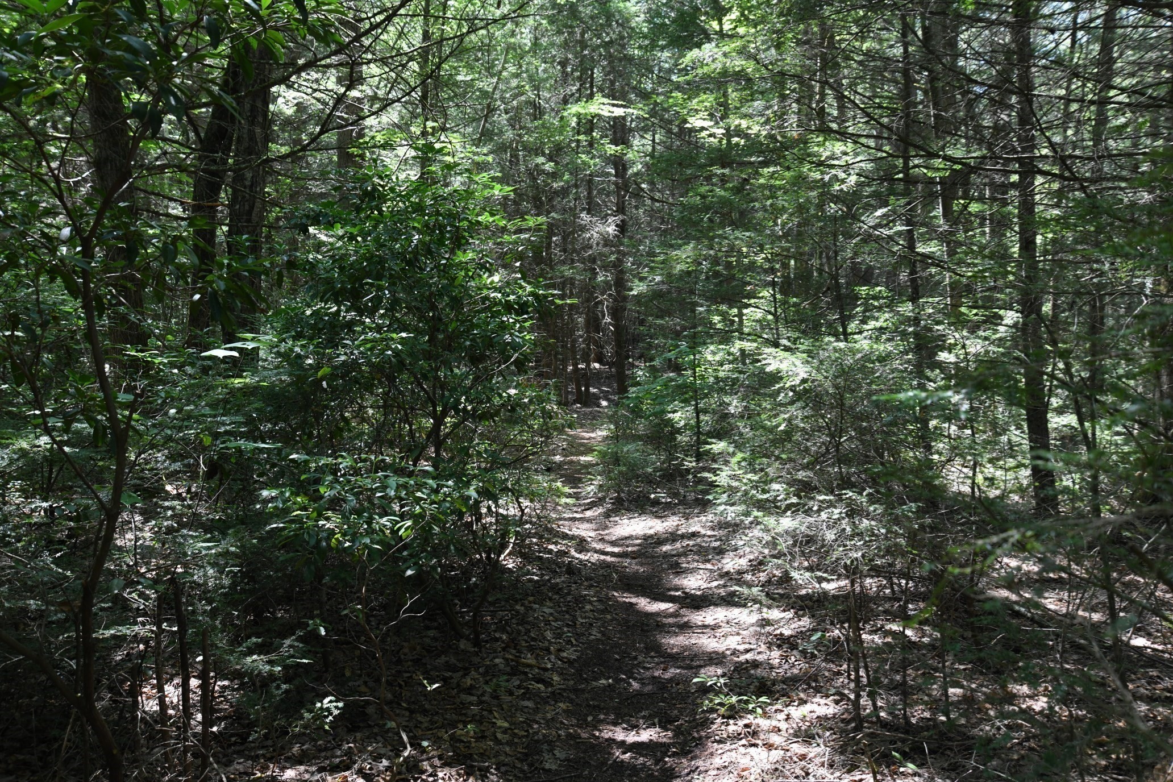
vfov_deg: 37.9
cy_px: 391
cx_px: 586
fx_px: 1140
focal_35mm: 35
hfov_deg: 54.4
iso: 1600
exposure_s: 1/100
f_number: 8
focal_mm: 35
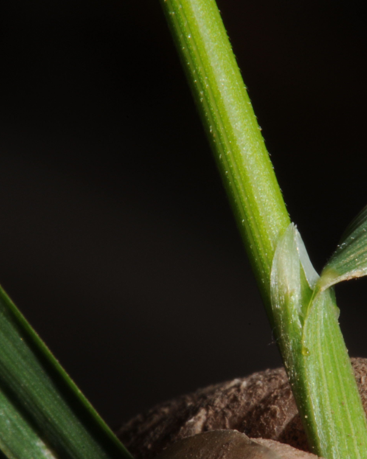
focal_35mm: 268
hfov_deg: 5.8
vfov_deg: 7.2
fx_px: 3637
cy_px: 258
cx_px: 272
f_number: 51
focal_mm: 105
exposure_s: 1/80
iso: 200
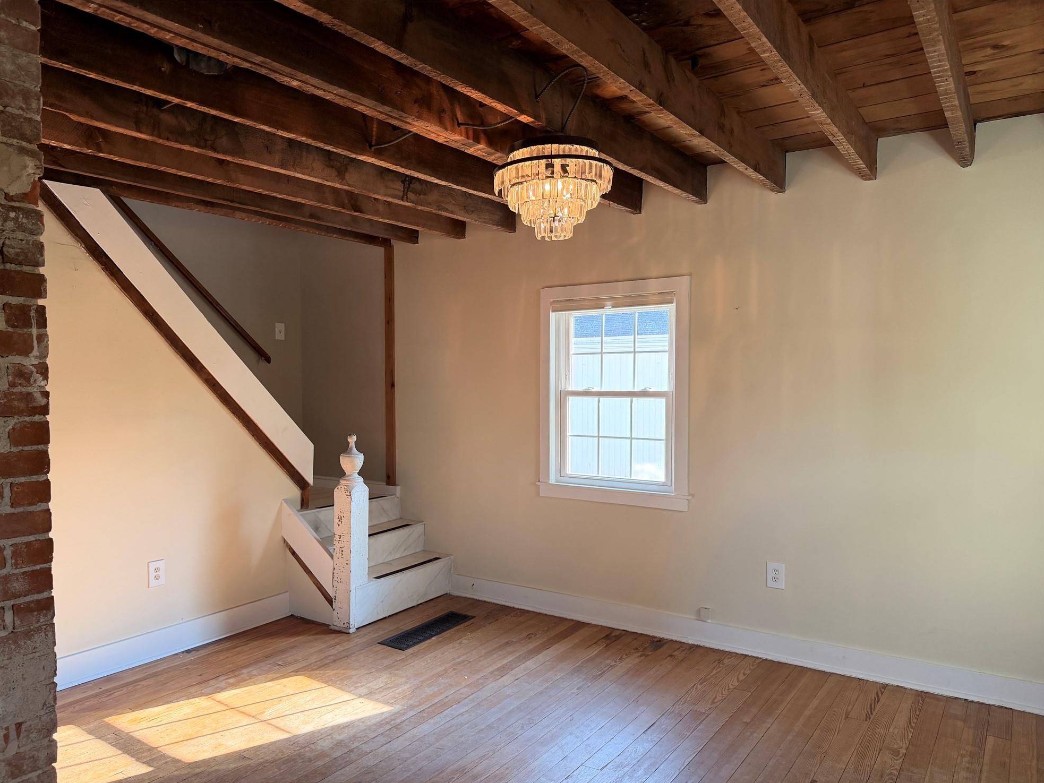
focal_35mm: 25
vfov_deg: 54.9
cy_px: 407
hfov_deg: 69.4
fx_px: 754
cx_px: 501
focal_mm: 6.76
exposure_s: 1/153
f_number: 1.78
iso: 200
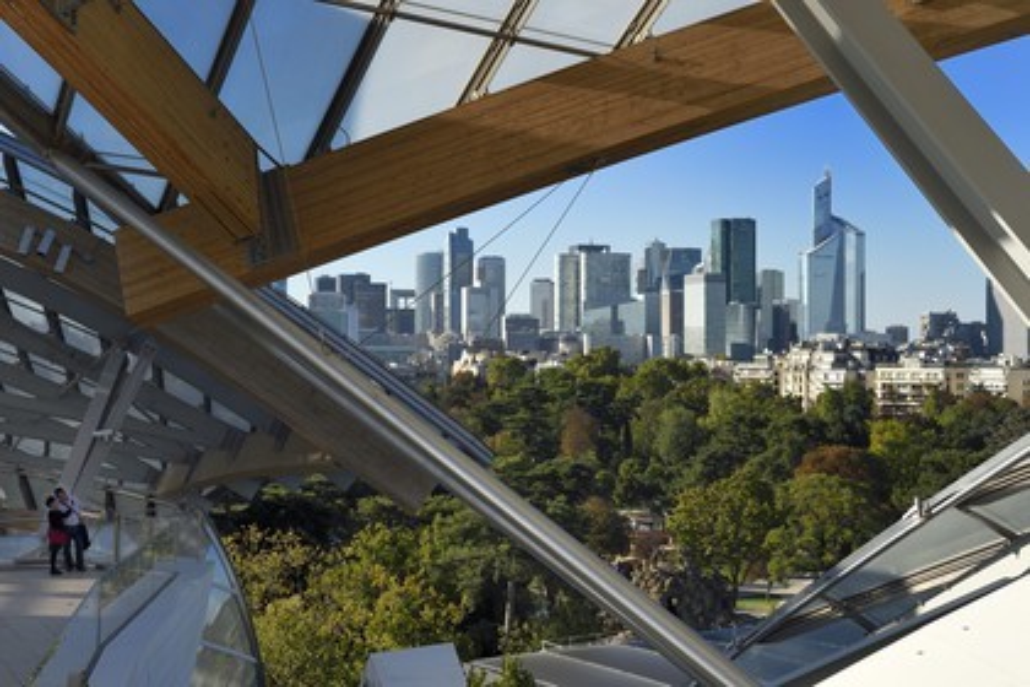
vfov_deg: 26.0
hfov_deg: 38.2
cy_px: 344
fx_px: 1488
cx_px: 515
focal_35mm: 52
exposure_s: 1/200
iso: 200
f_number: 11
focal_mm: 52
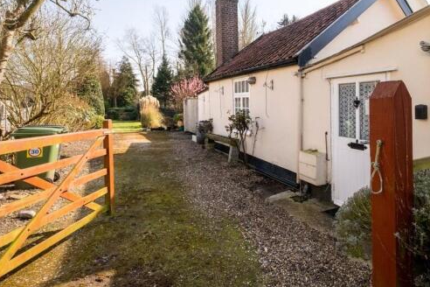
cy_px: 101
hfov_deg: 83.0
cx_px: 256
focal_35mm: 20
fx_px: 239
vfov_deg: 60.8
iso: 160
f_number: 13
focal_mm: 10
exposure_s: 1/100
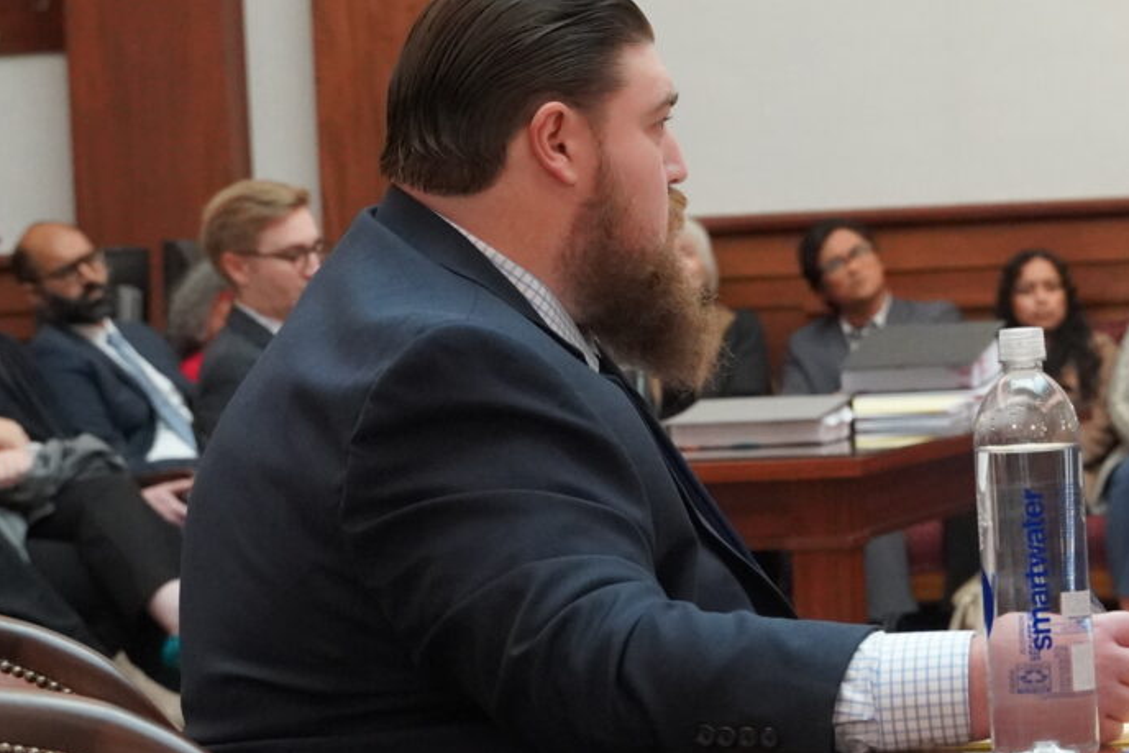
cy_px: 353
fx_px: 4245
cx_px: 1165
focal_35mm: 135
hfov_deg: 14.9
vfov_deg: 10.1
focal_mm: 40.4
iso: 4000
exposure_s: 1/160
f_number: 4
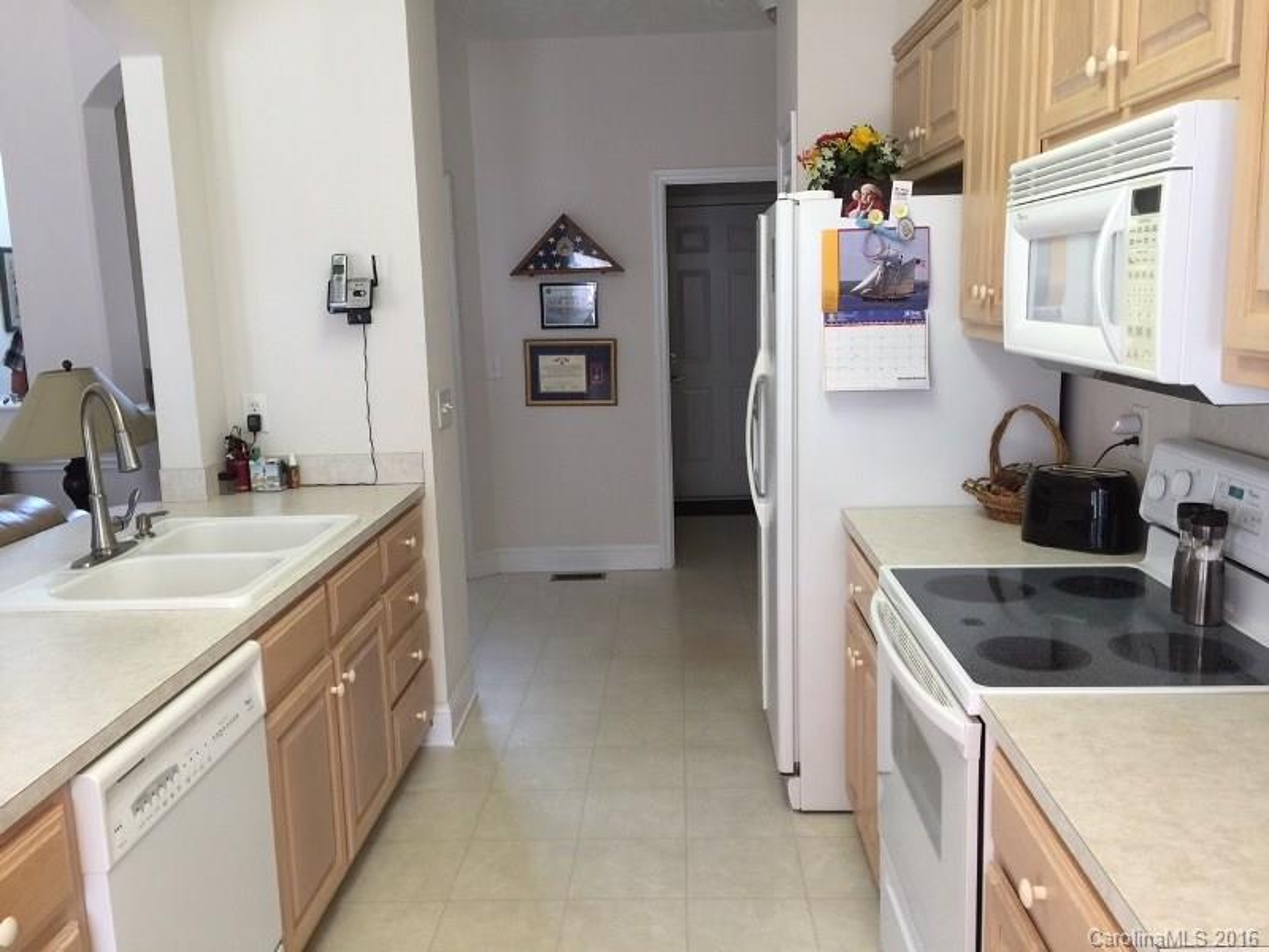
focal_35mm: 29
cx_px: 634
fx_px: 1063
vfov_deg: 48.2
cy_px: 476
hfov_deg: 61.7
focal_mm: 4.15
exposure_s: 1/15
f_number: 2.2
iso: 50
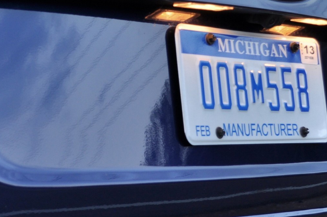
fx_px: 880
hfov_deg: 21.0
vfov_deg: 14.1
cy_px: 104
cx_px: 103
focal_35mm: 97
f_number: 4.2
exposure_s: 1/25
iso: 200
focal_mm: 26
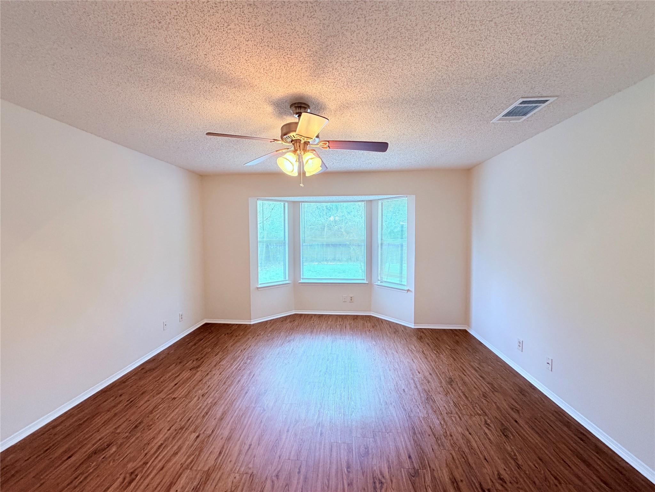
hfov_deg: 102.1
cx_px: 328
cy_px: 246
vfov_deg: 85.7
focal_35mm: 14
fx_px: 265
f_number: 2.2
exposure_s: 1/120
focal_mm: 2.22
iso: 320
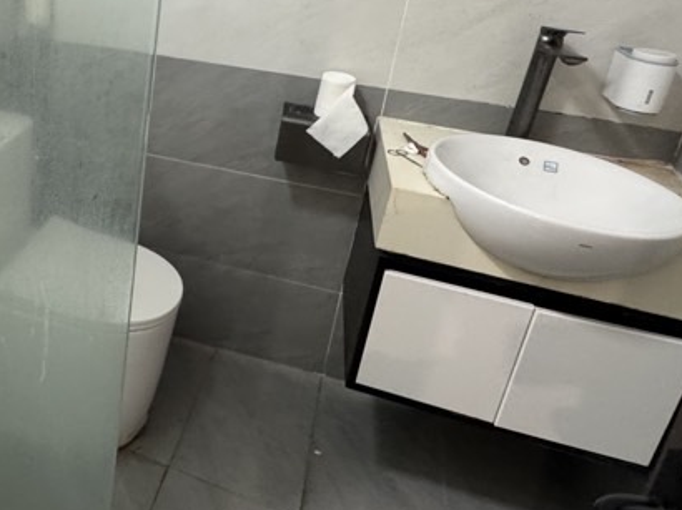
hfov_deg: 46.7
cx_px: 50
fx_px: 689
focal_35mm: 35
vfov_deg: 38.9
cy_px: 95
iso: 500
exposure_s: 1/49
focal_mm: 2.22
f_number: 2.2
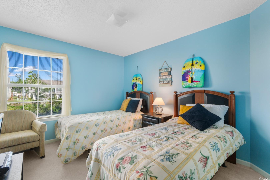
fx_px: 112
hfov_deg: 100.4
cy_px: 90
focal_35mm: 15
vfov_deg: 77.3
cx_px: 135
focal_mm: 10
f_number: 4.5
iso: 100
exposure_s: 1/8
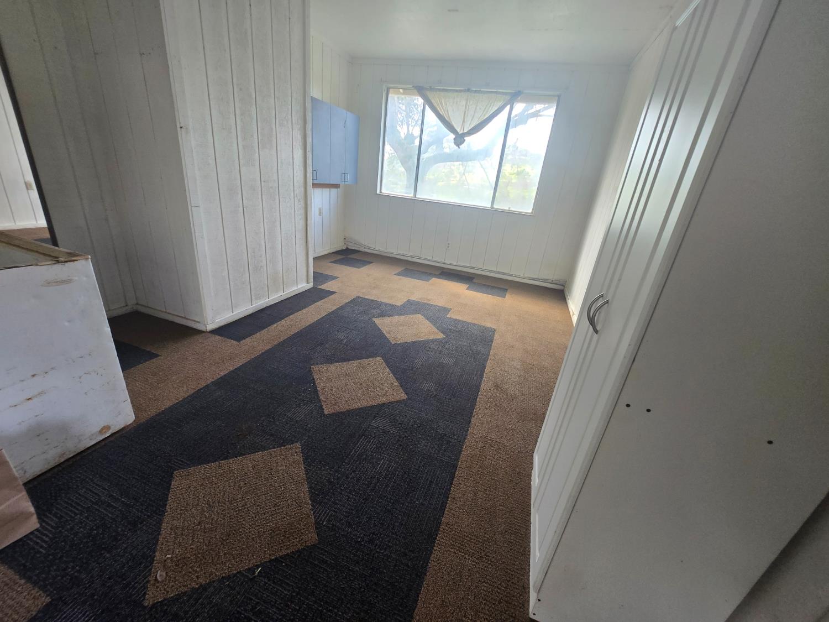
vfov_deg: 89.9
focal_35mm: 13
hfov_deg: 106.2
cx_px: 414
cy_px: 311
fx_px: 311
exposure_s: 1/60
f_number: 2.2
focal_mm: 1.7
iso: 100
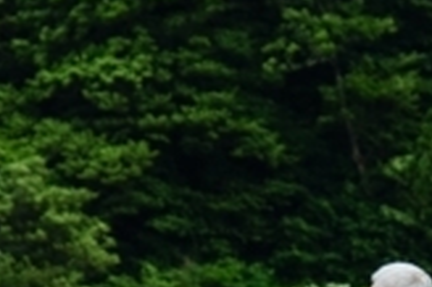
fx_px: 4867
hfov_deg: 5.0
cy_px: 506
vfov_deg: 3.4
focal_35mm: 406
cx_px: 796
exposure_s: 1/125
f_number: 8
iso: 100
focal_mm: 83
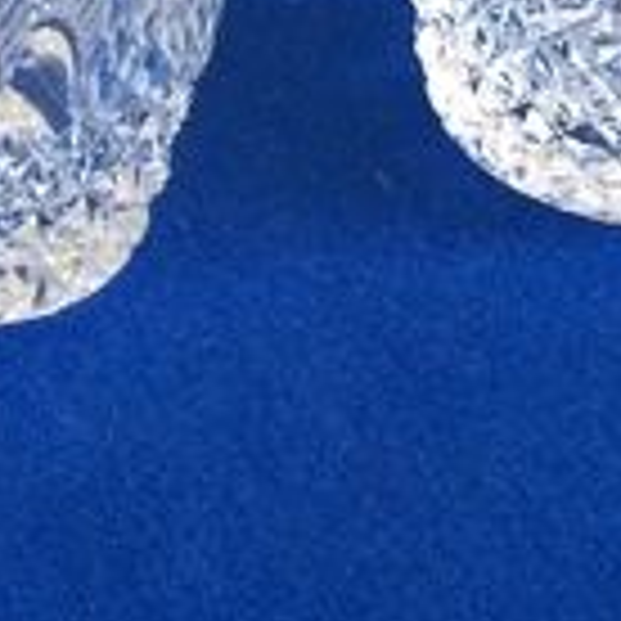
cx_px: -472
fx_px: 3511
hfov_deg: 9.6
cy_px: -200
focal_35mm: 173
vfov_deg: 9.9
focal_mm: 4.12
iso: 80
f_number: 2.2
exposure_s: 1/30
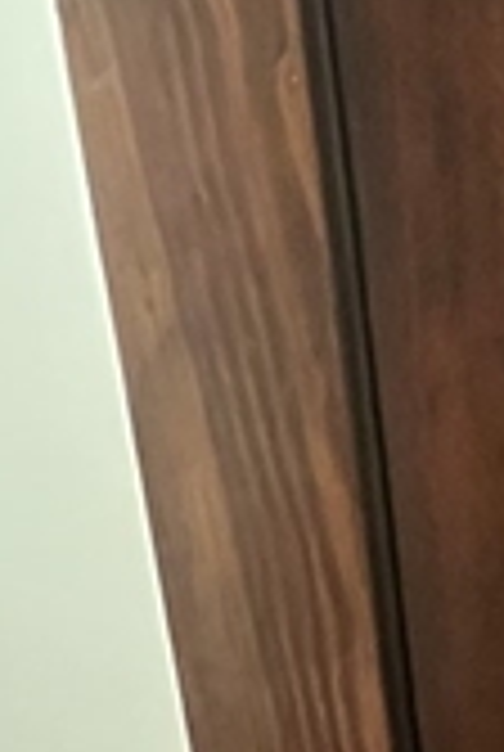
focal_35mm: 62
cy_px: 167
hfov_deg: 17.6
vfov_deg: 31.6
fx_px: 1297
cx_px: 914
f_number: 1.8
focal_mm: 1.57
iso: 1250
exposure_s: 1/30
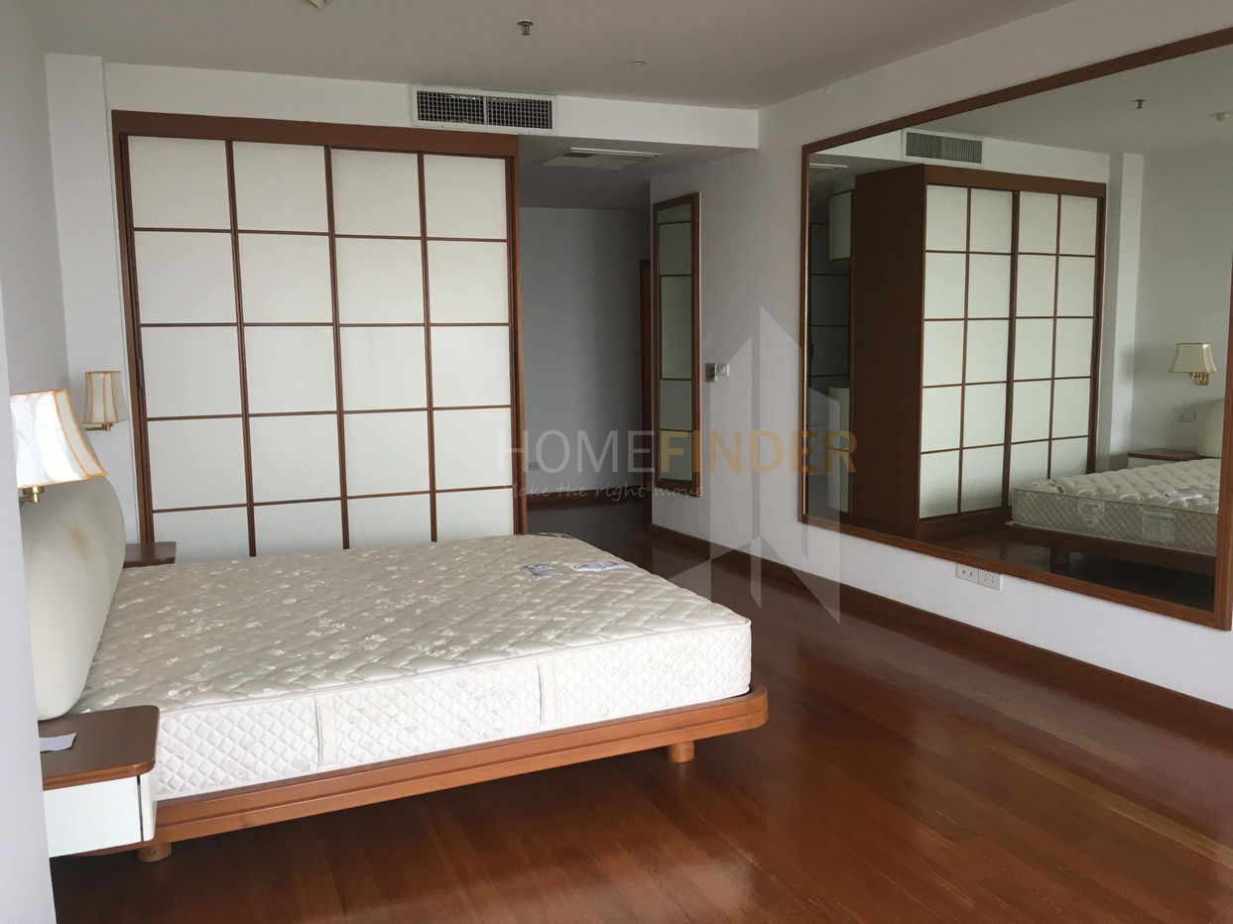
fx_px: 1033
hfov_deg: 61.7
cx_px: 616
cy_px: 462
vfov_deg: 48.2
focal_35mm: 29
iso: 25
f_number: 2.2
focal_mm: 4.15
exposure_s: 1/33
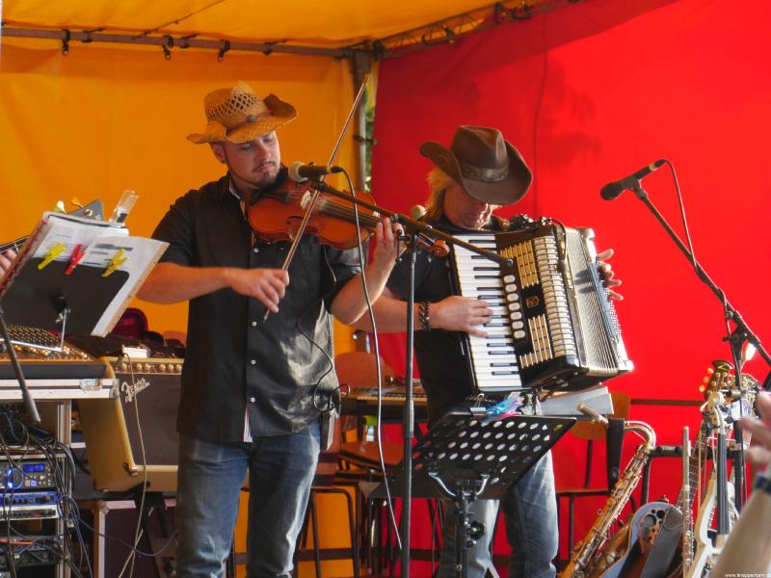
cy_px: 289
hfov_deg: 12.7
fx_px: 3475
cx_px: 386
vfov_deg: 9.5
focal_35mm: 156
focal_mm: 78
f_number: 5.8
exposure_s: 1/160
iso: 1000
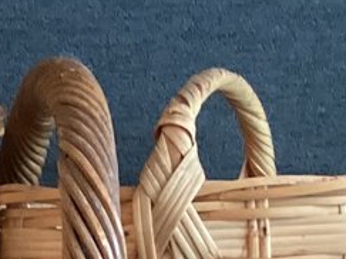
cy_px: 678
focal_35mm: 193
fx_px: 1928
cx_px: -192
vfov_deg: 7.1
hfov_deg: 9.9
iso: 400
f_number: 2.4
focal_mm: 3.3
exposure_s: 1/50
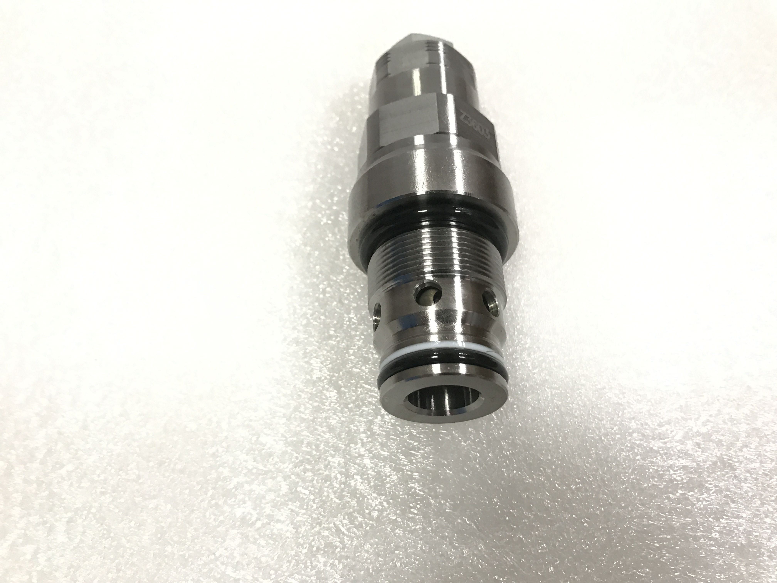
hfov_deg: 63.4
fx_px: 628
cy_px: 292
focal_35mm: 28
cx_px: 388
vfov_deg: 49.7
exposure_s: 1/17
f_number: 1.8
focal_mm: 3.99
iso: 50
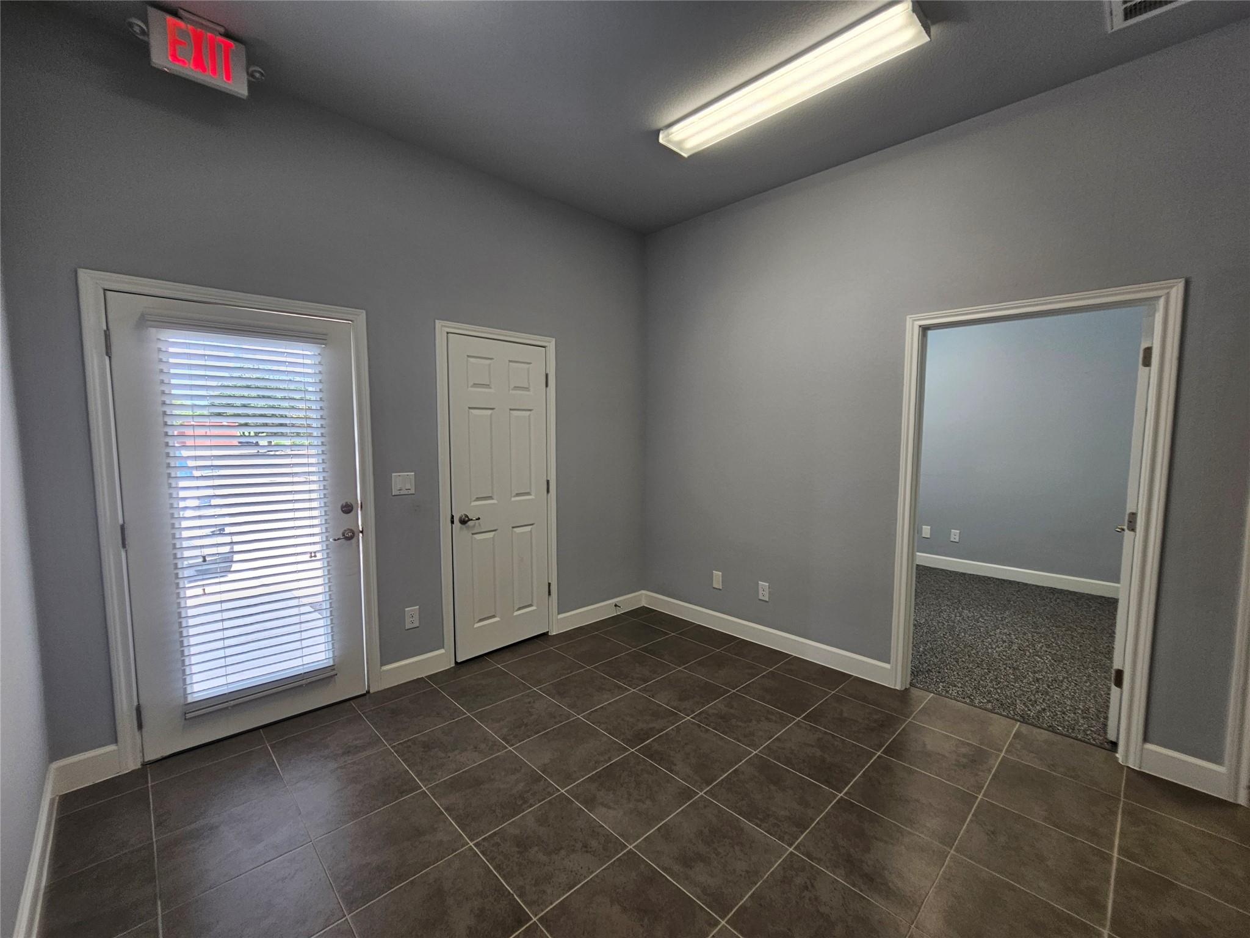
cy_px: 469
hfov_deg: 106.2
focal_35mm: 13
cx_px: 625
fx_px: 469
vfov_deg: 89.9
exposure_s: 1/60
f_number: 2.2
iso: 50
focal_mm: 2.2
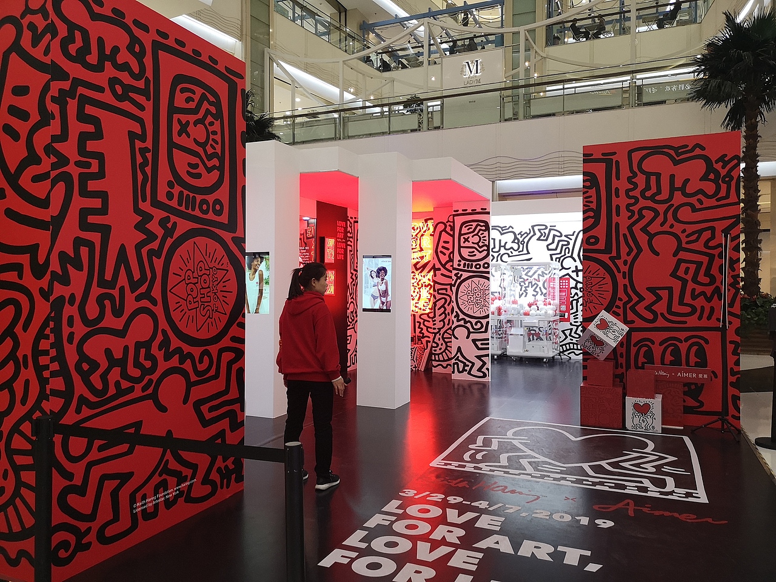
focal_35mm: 27
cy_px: 291
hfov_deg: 65.3
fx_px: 605
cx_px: 388
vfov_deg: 51.4
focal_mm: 3.95
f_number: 1.8
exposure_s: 1/100
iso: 250
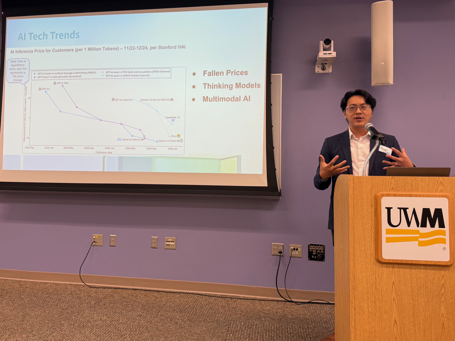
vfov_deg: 56.8
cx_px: 228
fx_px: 315
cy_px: 170
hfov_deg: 71.6
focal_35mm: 24
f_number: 1.78
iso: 125
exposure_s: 1/60
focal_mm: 6.76
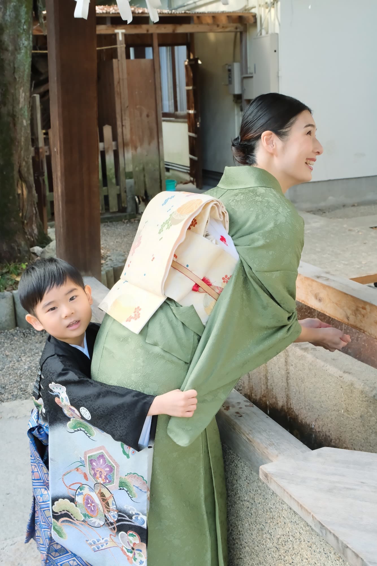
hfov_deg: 32.6
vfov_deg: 47.4
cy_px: 283
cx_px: 188
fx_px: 644
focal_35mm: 41
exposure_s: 1/160
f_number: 6.3
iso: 1600
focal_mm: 27.4
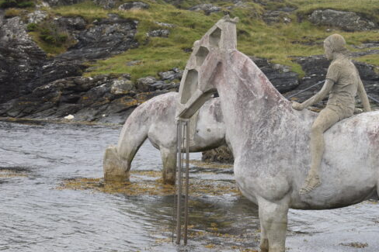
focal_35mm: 85
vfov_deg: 16.2
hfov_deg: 24.1
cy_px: 127
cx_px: 188
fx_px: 889
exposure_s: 1/250
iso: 400
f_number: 8
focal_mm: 55
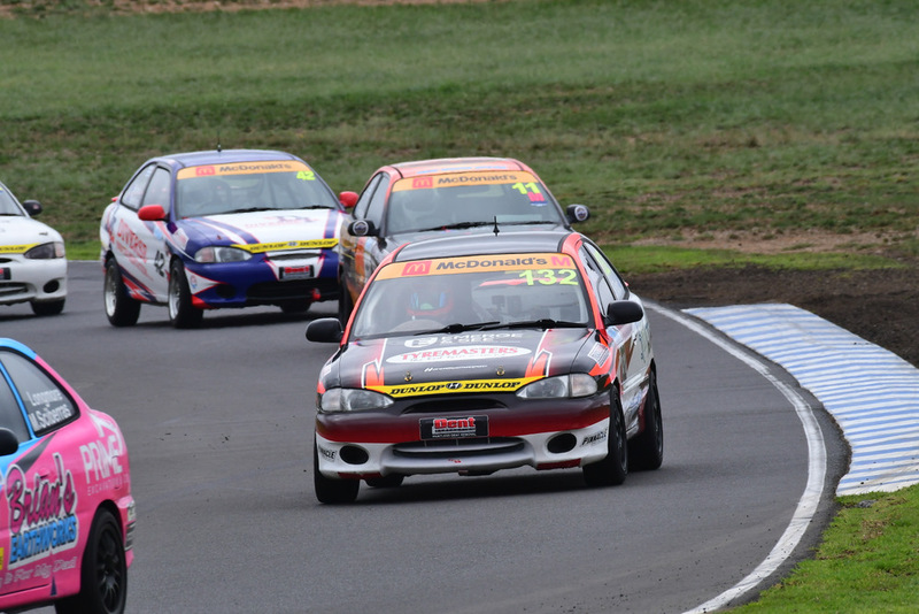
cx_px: 460
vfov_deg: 1.9
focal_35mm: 720
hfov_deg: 2.9
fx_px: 18386
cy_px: 307
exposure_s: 1/640
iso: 640
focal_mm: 480
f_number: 13
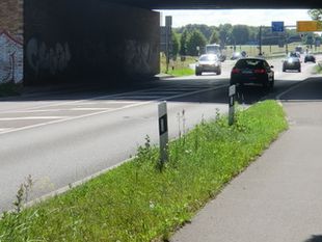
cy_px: 59
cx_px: 172
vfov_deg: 18.3
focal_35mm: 80
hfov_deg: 24.4
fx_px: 745
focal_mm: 7.1
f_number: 3.8
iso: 64
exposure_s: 1/500
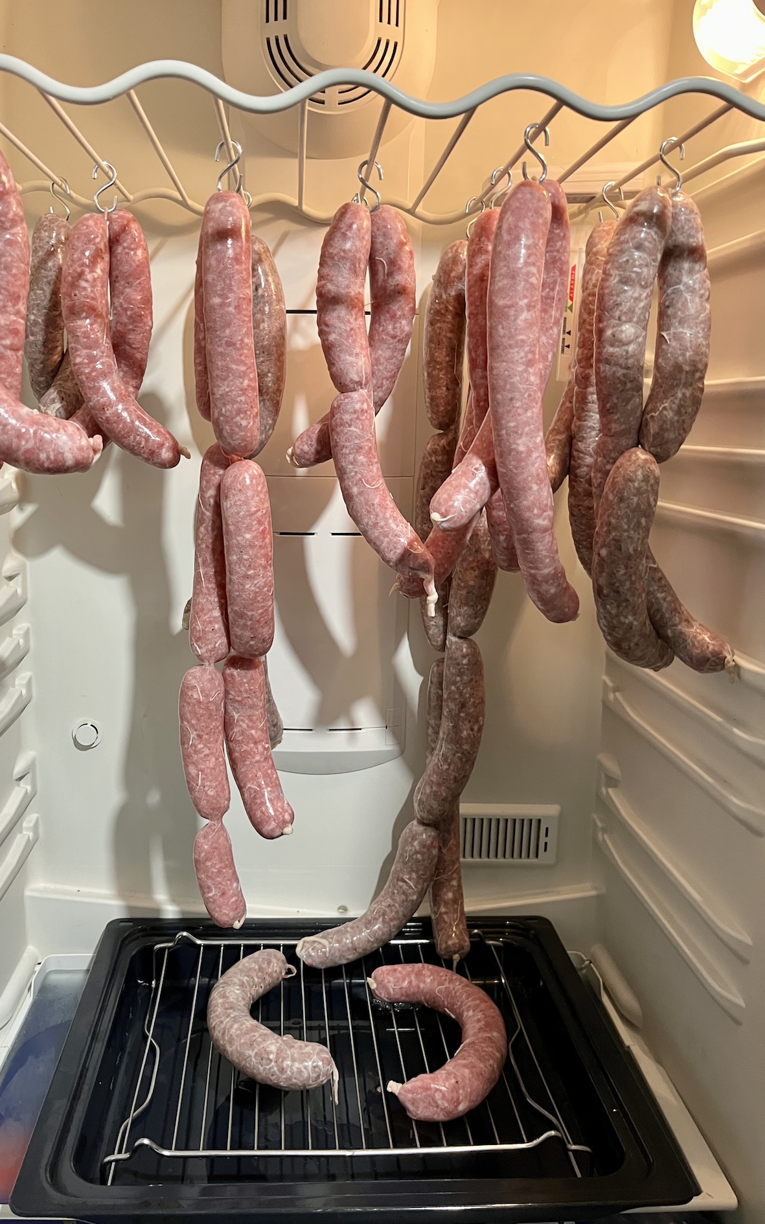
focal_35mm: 28
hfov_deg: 44.4
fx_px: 934
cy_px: 613
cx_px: 330
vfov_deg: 66.5
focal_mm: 5.1
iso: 250
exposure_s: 1/50
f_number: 1.6
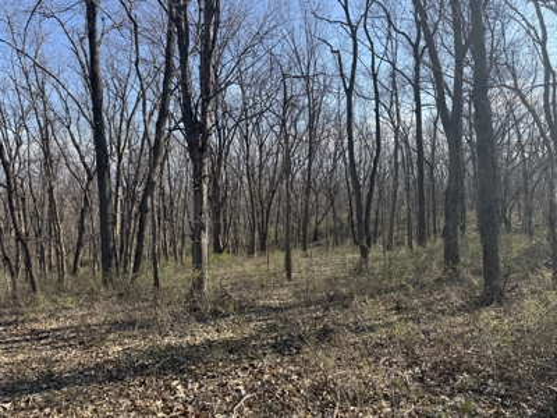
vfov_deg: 56.8
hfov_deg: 71.6
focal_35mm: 24
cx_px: 278
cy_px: 209
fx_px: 386
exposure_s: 1/1689
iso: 80
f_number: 1.78
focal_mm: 6.76
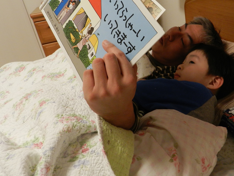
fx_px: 230
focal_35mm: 34
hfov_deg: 52.8
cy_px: 65
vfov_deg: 41.4
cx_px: 159
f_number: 3.4
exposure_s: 1/30
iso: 280
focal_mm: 4
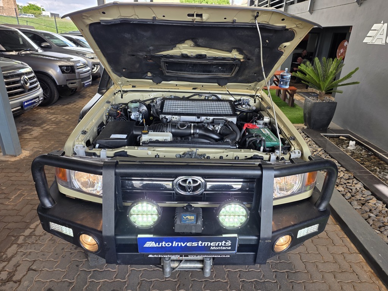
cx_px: 194
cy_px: 146
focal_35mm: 23
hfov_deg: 73.9
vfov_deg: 58.9
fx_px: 258
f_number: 1.7
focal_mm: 6.25
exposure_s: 1/180
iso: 32
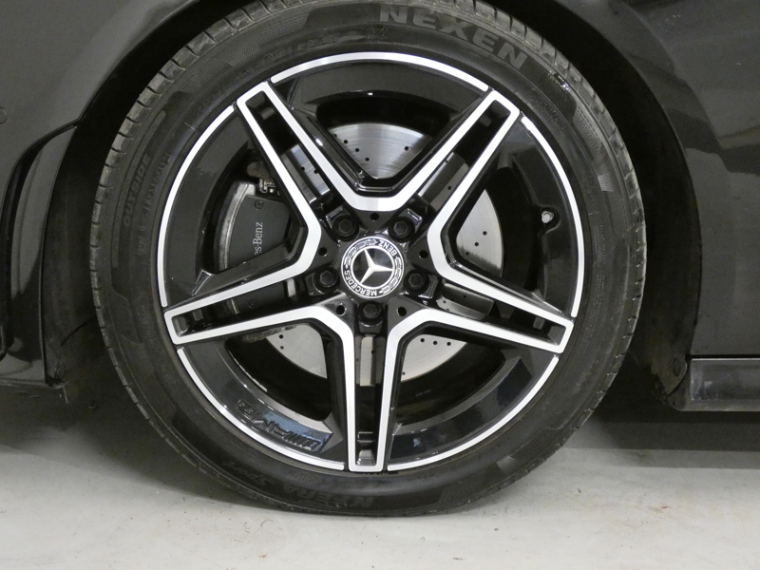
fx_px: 1098
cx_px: 380
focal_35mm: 50
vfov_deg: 29.1
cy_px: 285
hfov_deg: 38.2
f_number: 3.9
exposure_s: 1/25
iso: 1600
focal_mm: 9
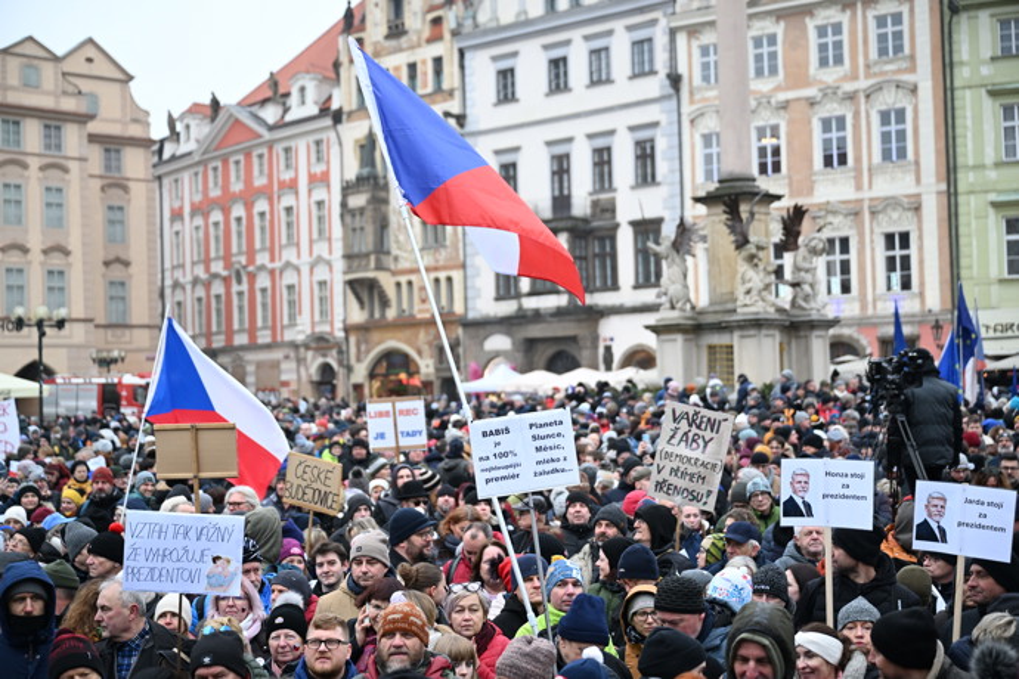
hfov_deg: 34.5
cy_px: 340
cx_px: 510
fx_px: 1642
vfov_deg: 23.4
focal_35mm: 58
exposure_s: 1/1600
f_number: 2.8
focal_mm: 58
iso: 1250
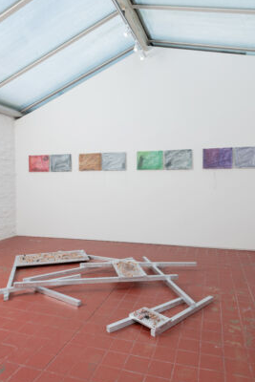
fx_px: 287
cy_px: 180
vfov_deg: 67.3
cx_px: 131
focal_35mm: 27
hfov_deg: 48.0
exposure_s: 1/13
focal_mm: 24
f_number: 11
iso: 100
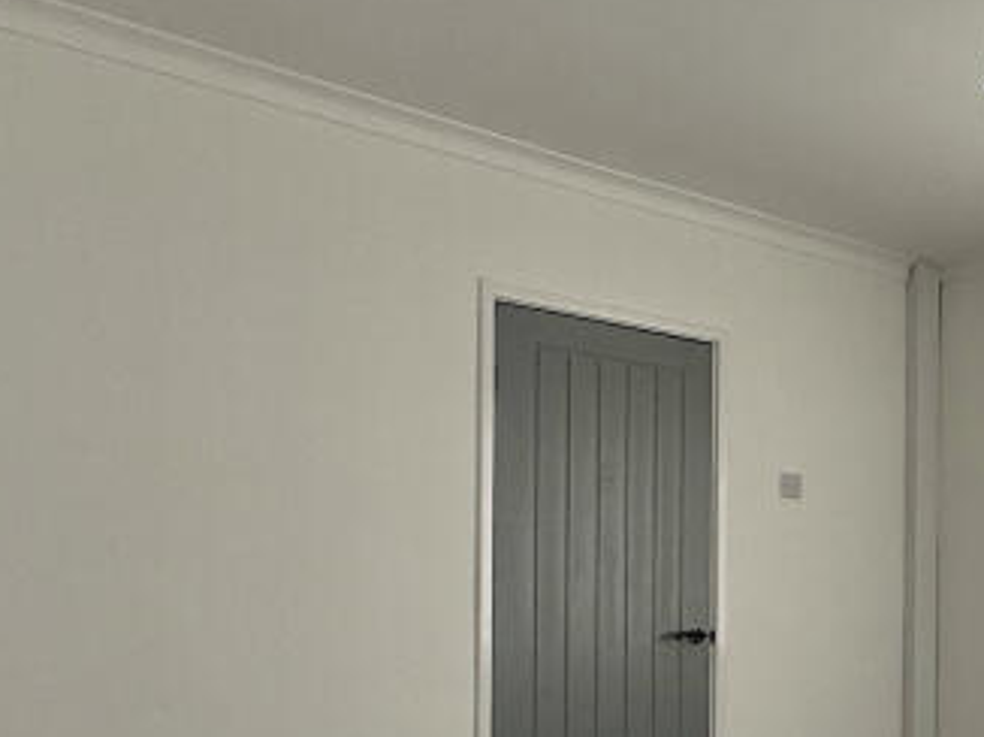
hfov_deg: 37.1
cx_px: 1047
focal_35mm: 44
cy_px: 607
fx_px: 1250
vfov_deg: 31.8
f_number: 2.2
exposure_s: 1/99
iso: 100
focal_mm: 2.22
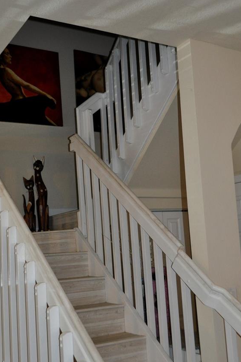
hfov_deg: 28.7
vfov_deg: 41.8
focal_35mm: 47
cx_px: 121
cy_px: 209
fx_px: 472
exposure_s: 1/60
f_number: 3.8
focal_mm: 22
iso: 800
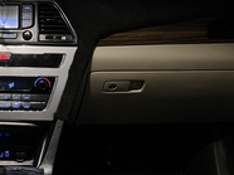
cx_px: -2
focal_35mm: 64
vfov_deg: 22.5
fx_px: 432
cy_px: 27
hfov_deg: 28.4
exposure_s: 1/29
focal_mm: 5.7
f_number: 1.5
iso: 800
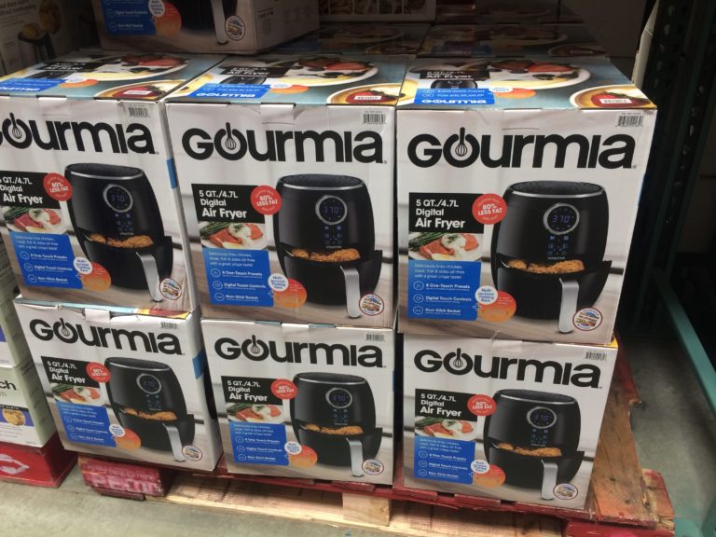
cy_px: 268
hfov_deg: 61.7
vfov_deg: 48.2
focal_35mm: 29
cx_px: 358
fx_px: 600
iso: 50
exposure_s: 1/30
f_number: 2.2
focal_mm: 4.15
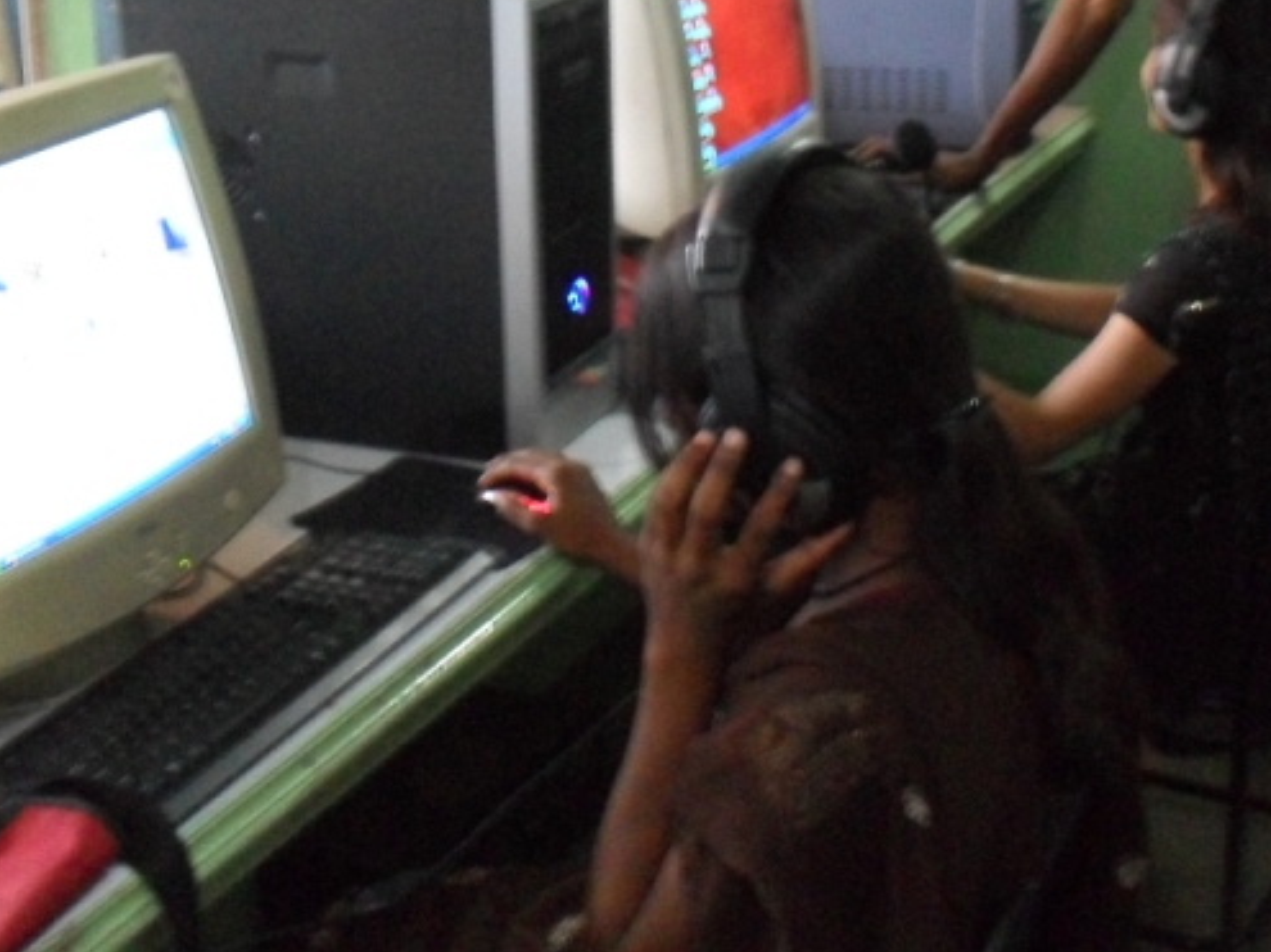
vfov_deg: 24.6
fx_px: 2166
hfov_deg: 32.6
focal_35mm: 59
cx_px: 763
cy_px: 275
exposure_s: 1/10
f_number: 2.8
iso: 400
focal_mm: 6.3
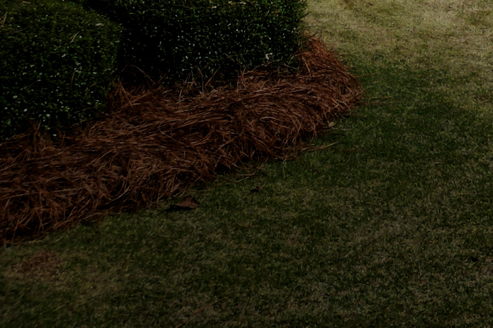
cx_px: 859
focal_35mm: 99
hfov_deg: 17.3
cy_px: -243
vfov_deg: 12.7
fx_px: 1355
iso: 160
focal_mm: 6.72
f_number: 1.7
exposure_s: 1/3000
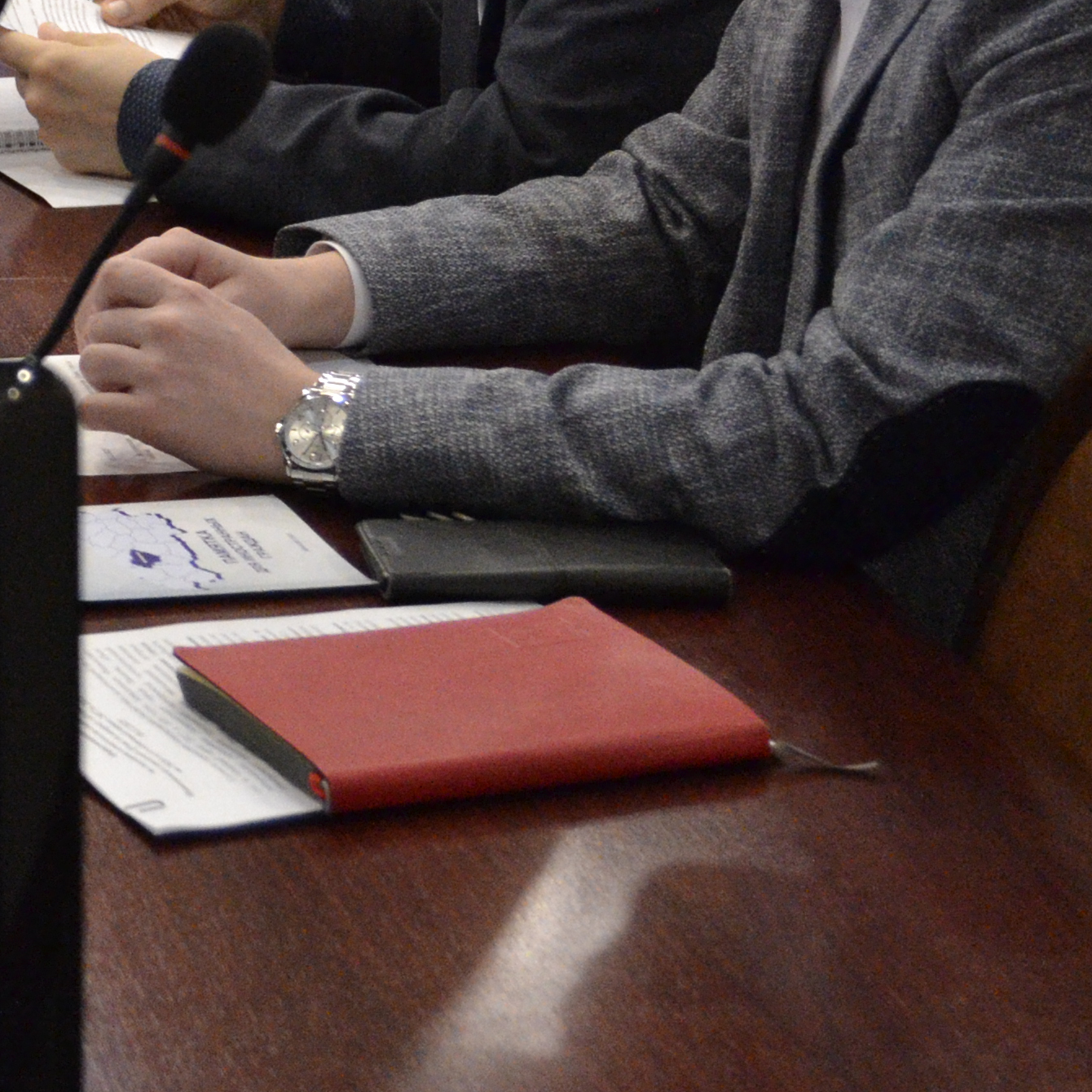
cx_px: -601
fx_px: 4069
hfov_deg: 14.2
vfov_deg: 15.2
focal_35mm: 114
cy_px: 187
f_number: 4
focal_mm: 26
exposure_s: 1/320
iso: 3200
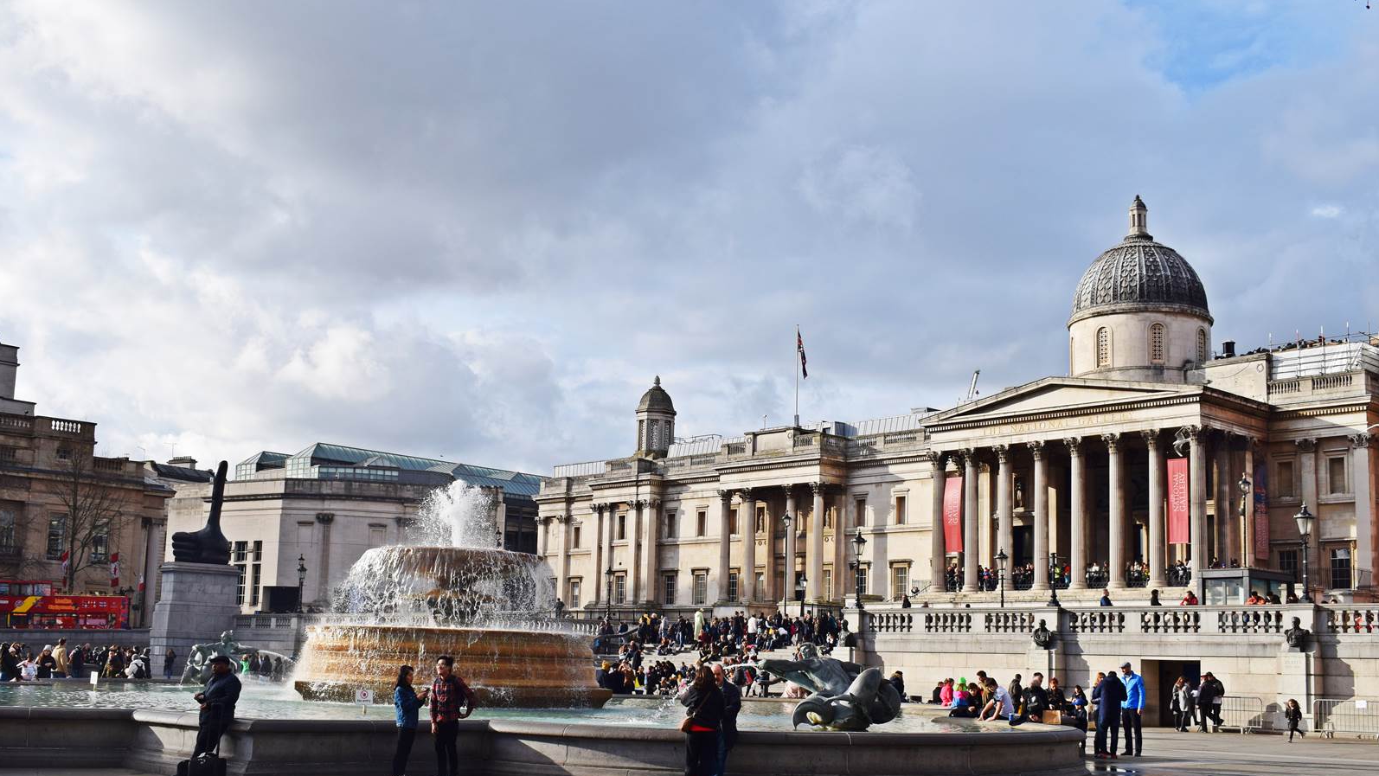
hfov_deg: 49.4
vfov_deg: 29.0
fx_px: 1499
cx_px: 689
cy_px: 447
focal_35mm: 41
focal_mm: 26
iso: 200
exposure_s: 1/400
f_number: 10
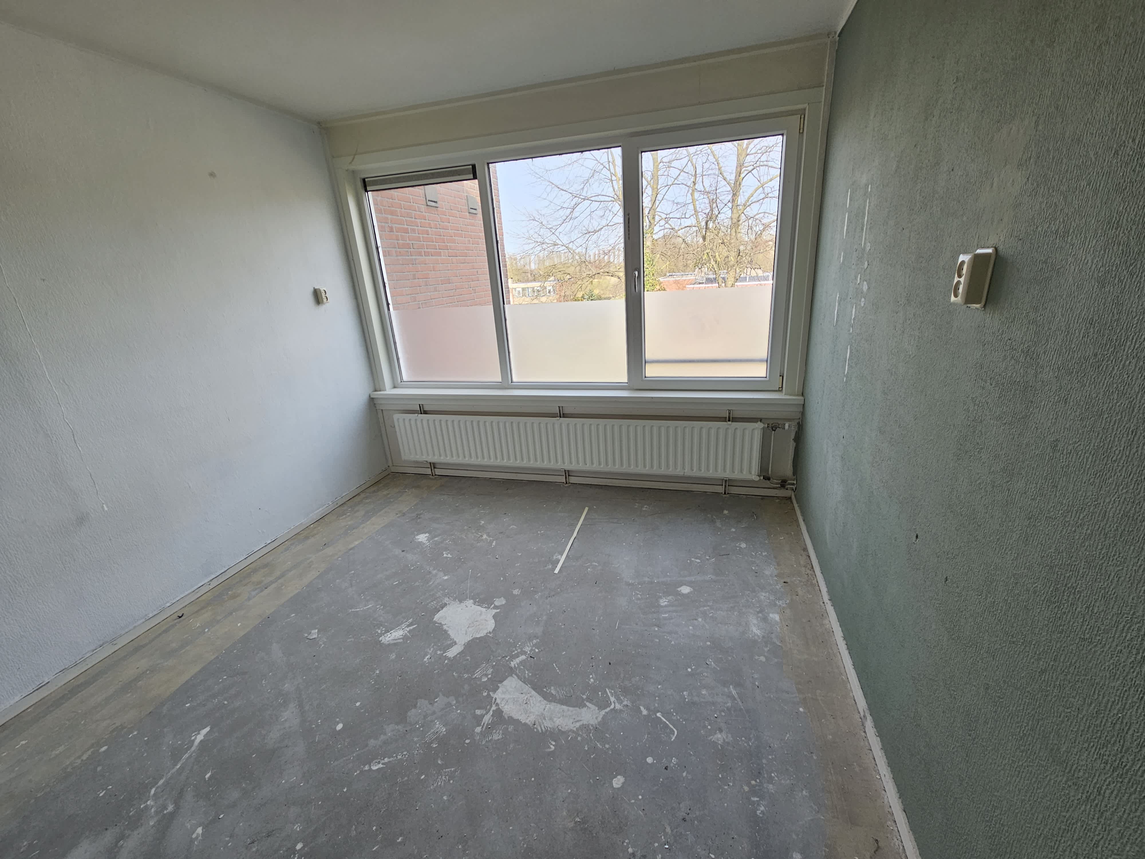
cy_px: 430
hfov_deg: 106.2
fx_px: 430
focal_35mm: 13
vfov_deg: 89.9
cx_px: 572
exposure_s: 1/141
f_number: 2.2
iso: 50
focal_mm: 2.2
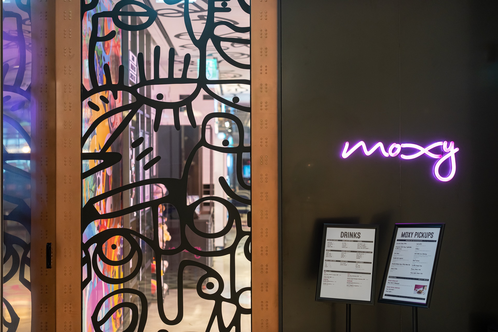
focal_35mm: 50
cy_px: 166
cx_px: 249
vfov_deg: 27.0
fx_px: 692
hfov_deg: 39.6
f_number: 2.2
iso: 1000
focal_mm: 50
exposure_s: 1/100
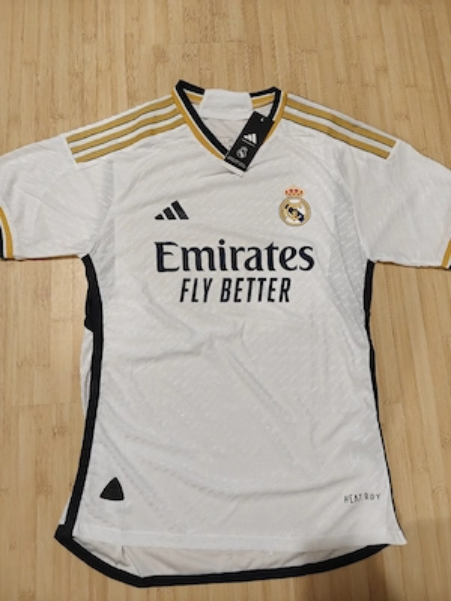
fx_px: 400
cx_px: 226
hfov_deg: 58.9
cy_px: 300
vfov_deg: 73.9
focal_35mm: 23
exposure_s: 1/100
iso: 1000
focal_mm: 6.06
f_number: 1.6
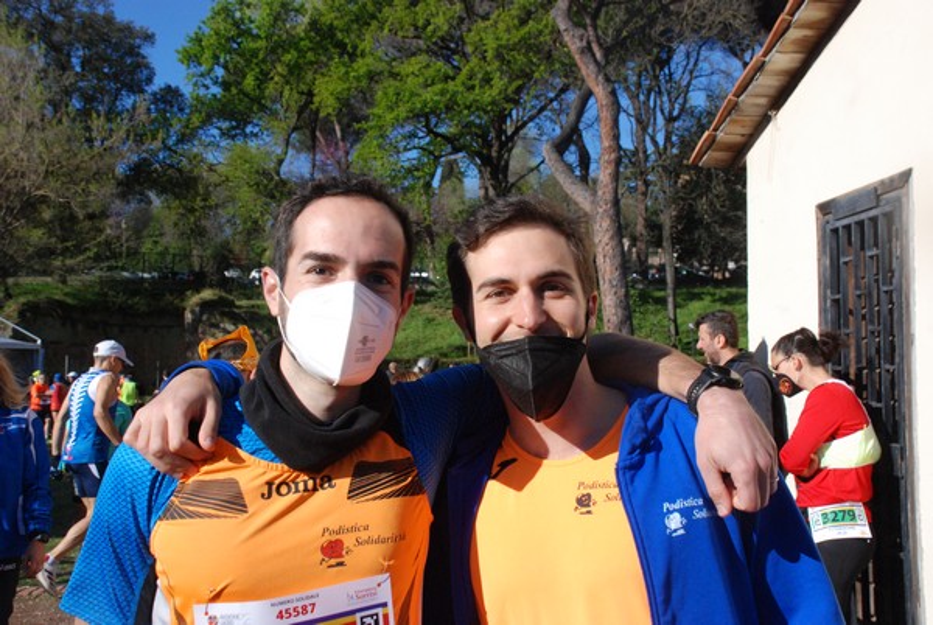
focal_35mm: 42
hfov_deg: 46.3
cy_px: 312
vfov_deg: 32.0
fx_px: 1090
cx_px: 466
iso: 1000
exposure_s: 1/2000
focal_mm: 28
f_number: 8
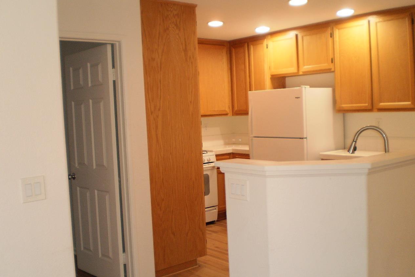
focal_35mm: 38
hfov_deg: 50.7
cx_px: 210
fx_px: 438
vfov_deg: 35.1
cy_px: 142
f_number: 3.1
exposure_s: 1/30
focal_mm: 6.3
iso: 125
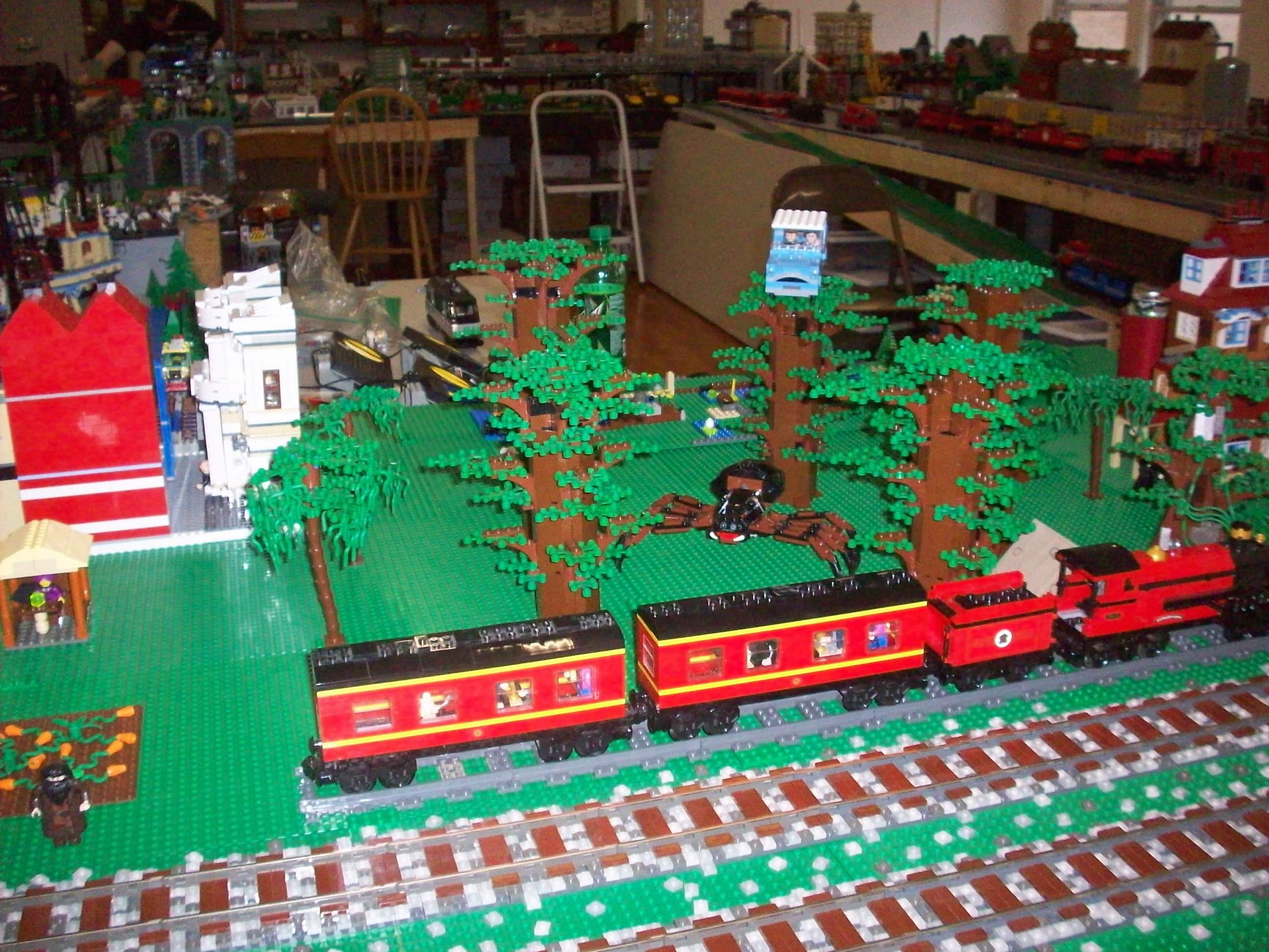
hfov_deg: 50.1
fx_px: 1356
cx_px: 634
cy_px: 476
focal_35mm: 37
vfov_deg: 38.7
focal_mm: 6.2
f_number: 2.8
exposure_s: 1/128
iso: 400
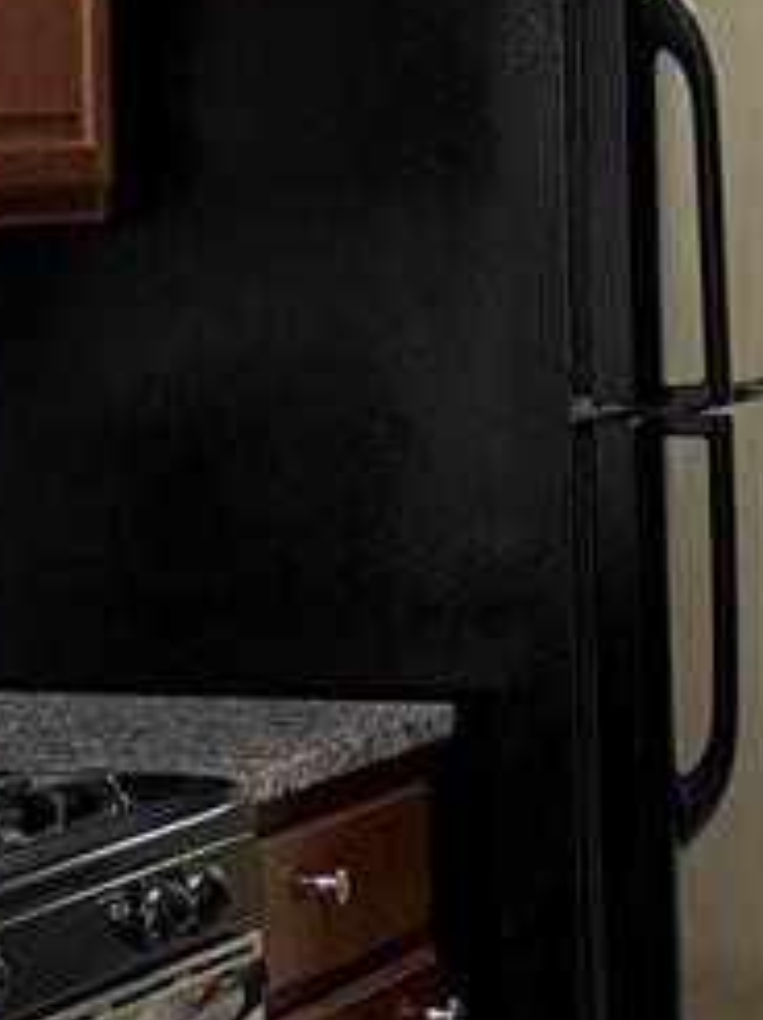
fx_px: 4416
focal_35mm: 150
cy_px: -58
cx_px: 402
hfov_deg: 9.9
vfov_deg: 13.0
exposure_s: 1/120
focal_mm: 6.76
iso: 160
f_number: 1.78
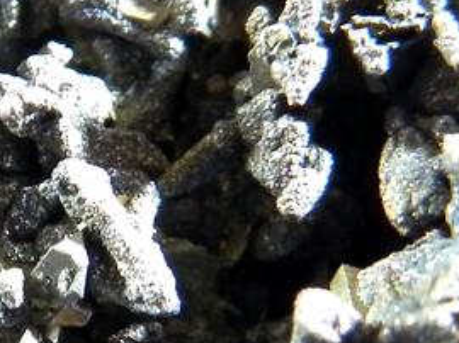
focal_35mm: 241
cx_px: -230
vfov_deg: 6.2
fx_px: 3193
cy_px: 275
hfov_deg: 8.1
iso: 400
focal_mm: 9.2
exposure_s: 1/25.2
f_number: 3.5
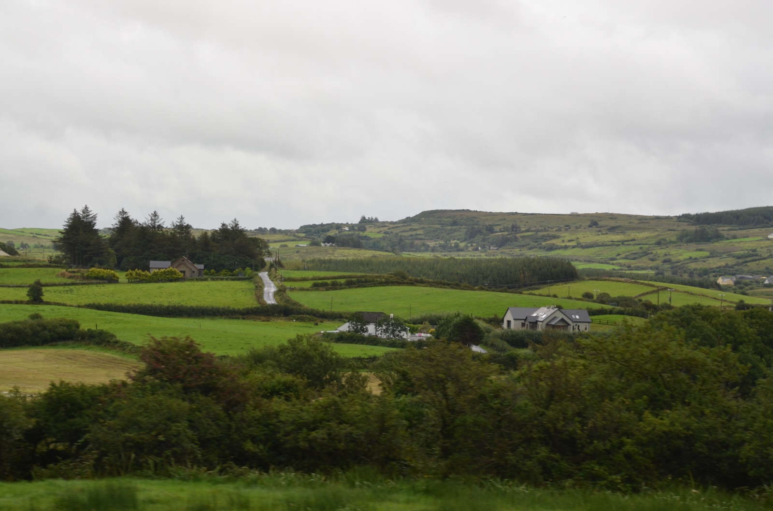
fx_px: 2249
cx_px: 386
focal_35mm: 105
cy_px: 256
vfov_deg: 13.0
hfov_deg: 19.5
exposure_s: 1/125
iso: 200
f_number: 5.6
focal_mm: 70
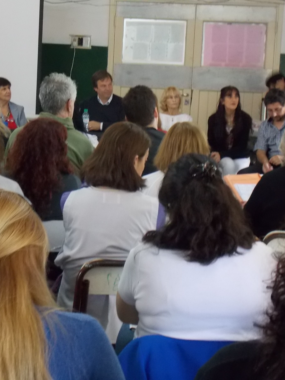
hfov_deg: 18.6
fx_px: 867
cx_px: 95
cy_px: 190
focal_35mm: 79
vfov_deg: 24.7
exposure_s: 1/8
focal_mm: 10.5
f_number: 4
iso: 400
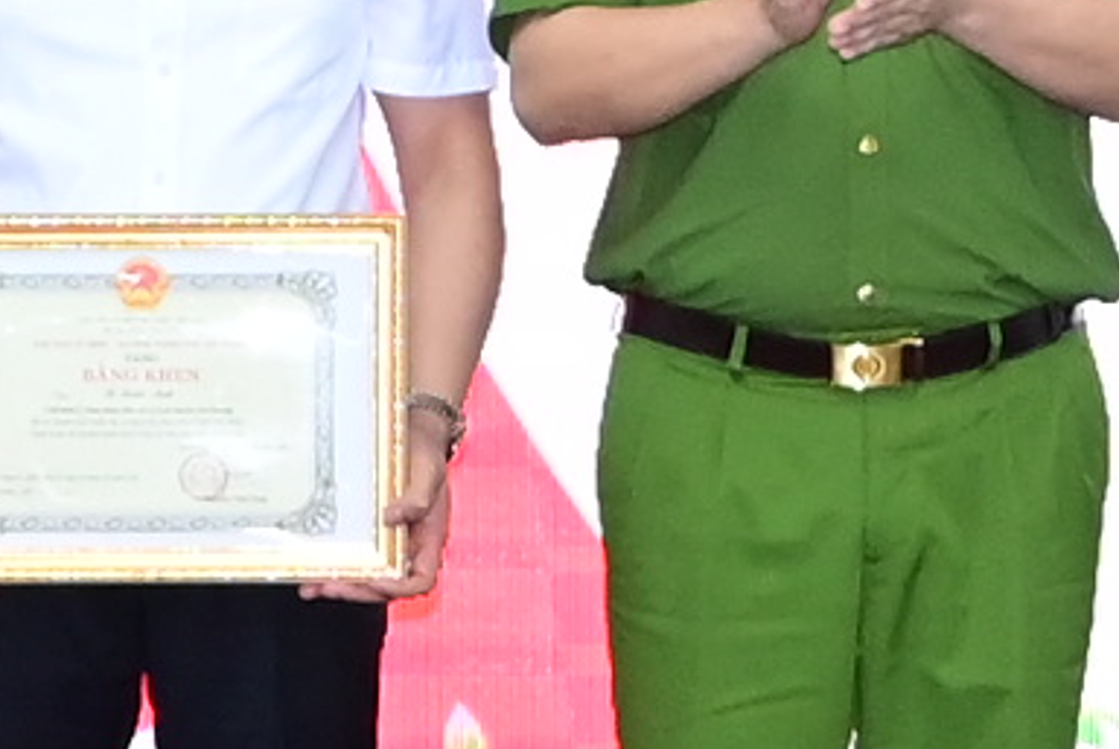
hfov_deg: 8.1
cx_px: 376
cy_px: 76
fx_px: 7873
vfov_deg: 5.4
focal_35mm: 253
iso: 2000
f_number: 5
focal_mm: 22
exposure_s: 1/200
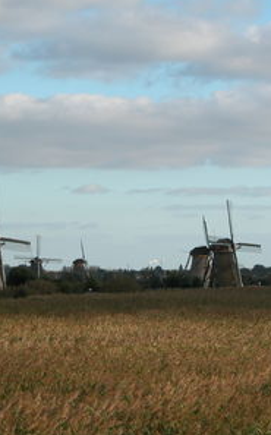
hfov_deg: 8.0
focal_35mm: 163
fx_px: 1931
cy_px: 217
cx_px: 125
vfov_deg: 12.9
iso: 100
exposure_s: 1/317
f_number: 5.3
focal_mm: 29.5
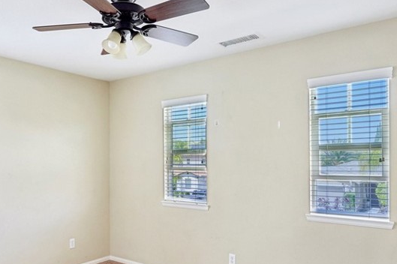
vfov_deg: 42.1
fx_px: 342
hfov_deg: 59.4
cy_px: 158
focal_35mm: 31
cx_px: 145
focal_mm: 16
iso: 400
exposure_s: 1/20
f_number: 8
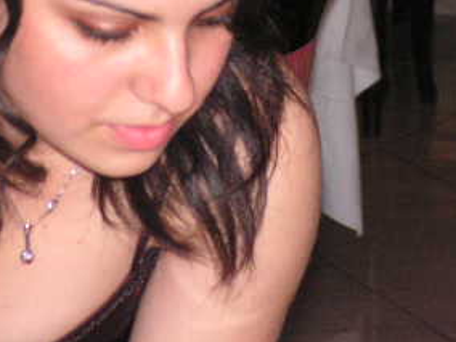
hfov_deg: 6.1
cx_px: 218
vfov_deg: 4.6
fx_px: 4268
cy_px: -13
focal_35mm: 324
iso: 200
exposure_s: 1/160
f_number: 3.4
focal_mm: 24
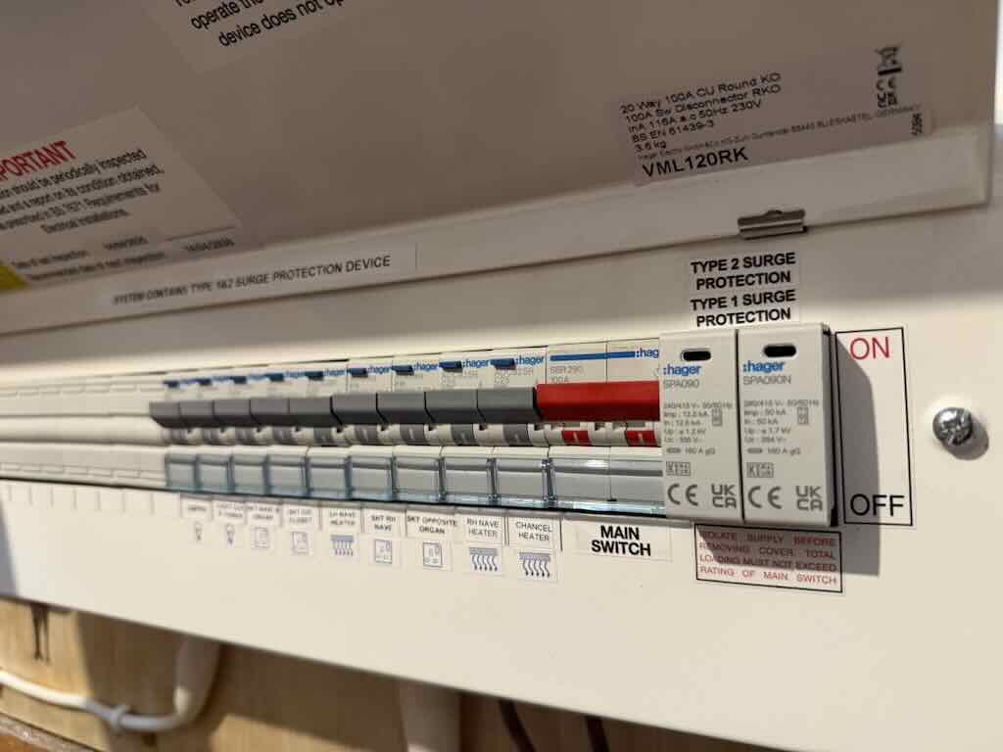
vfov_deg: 56.8
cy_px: 376
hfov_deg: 71.6
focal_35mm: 24
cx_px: 502
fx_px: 695
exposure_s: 1/50
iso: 400
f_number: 1.78
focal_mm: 6.76
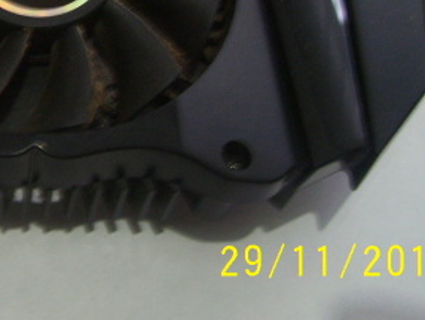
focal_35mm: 76
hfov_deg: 24.4
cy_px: -7
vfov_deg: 18.8
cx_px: -3
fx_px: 934
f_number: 2.7
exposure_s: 1/8
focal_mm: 5.6
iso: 160
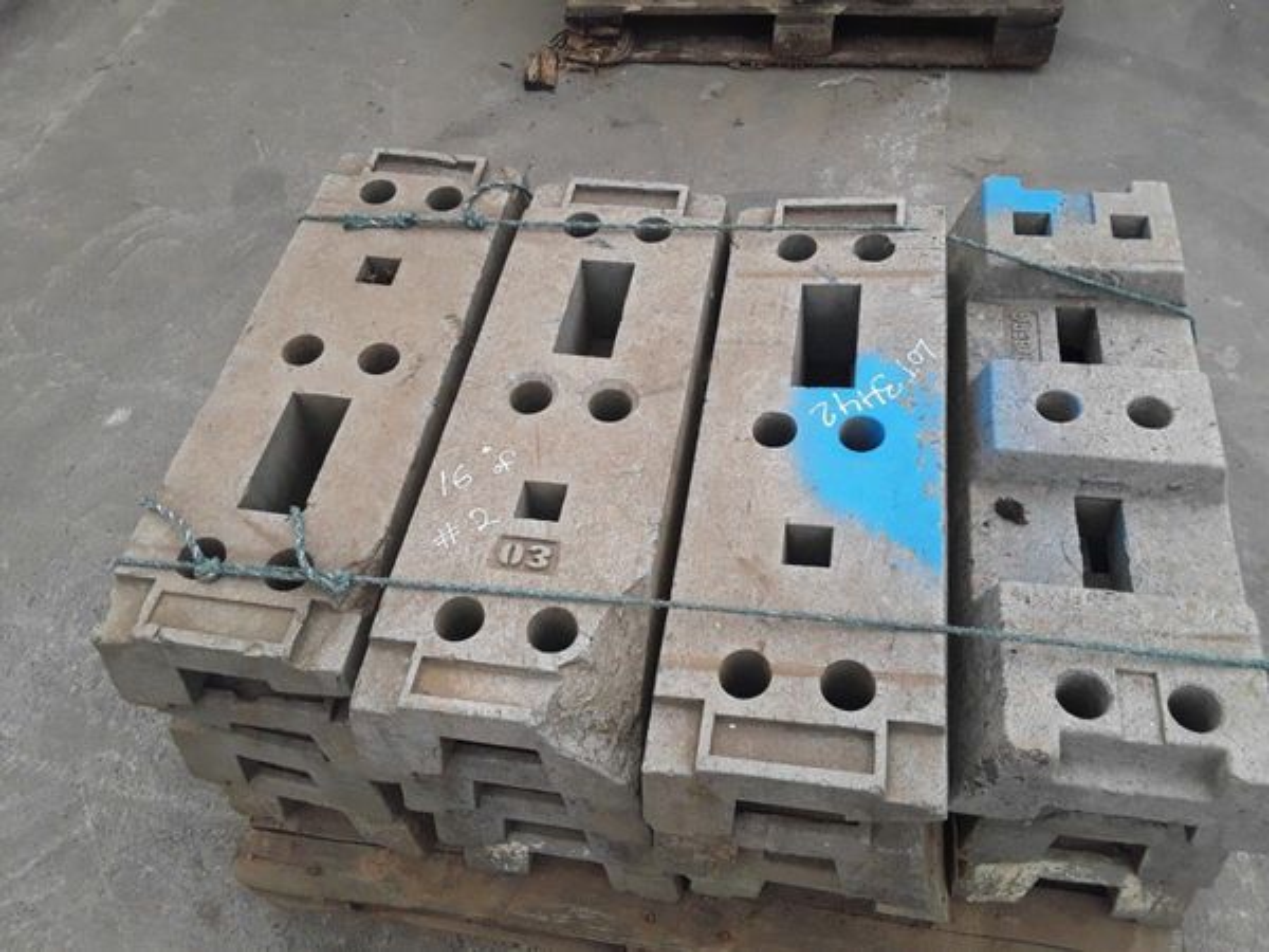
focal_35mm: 27
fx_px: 990
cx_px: 634
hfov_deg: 65.3
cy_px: 476
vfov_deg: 51.4
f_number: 1.9
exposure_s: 1/201
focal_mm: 2.91
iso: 40
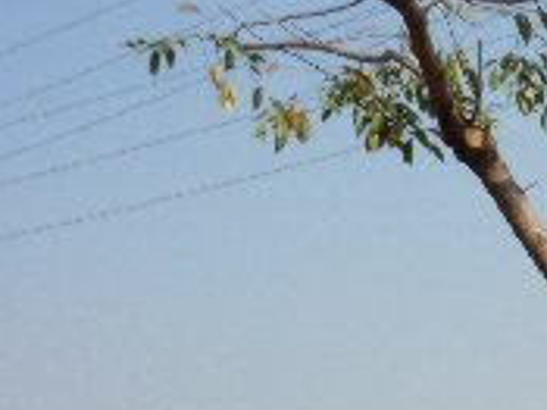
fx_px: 2163
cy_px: 761
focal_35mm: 137
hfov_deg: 13.2
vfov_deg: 10.2
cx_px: 947
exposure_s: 1/400
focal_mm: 5.2
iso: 100
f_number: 5.6
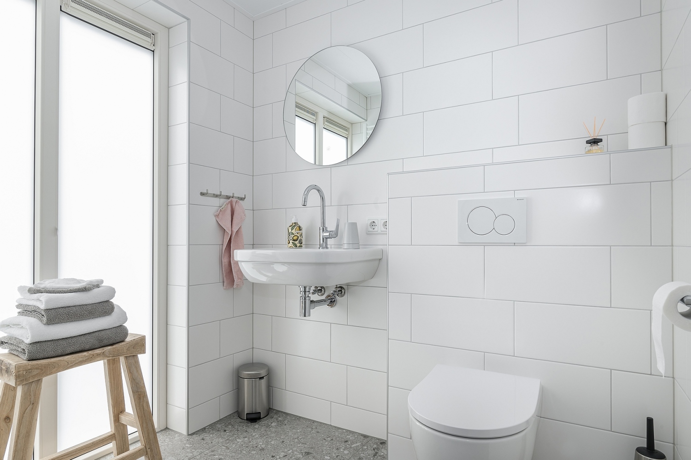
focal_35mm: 20
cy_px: 230
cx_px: 346
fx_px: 384
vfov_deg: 61.9
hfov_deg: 84.0
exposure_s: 1/125
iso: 400
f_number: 11
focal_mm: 20
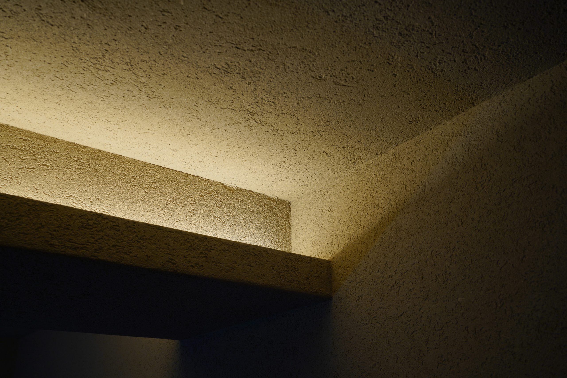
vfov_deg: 37.9
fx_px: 551
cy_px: 189
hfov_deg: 54.4
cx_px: 284
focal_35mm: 35
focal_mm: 35
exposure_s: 1/40
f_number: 6.3
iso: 160
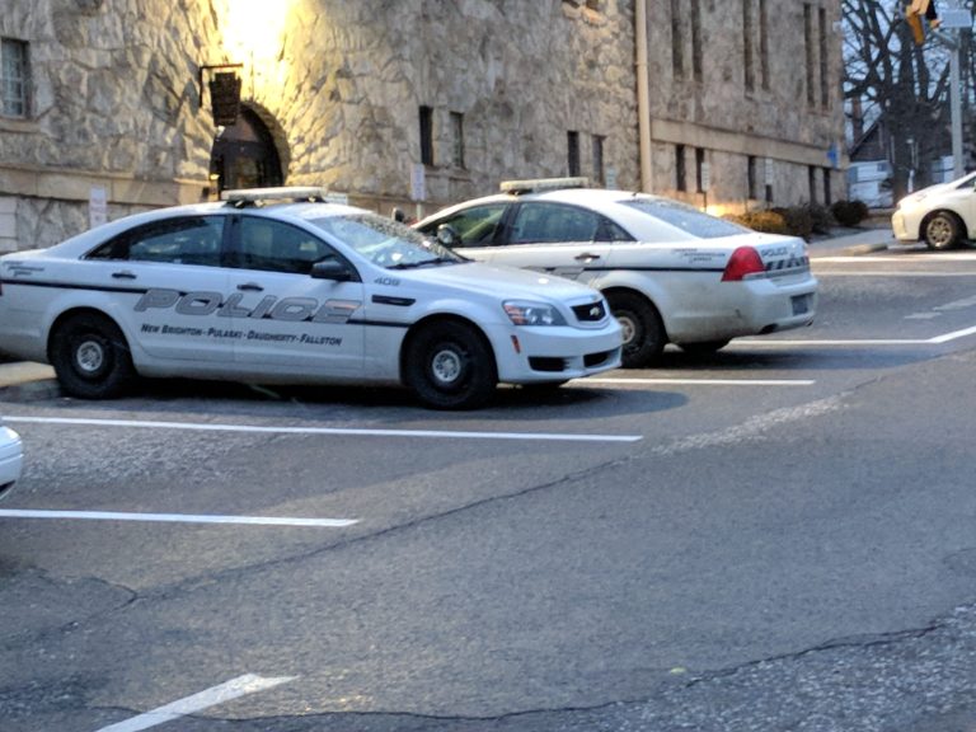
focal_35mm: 26
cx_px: 488
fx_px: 733
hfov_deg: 67.3
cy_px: 366
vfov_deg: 53.1
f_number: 2
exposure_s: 1/40
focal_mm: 4.67
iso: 705
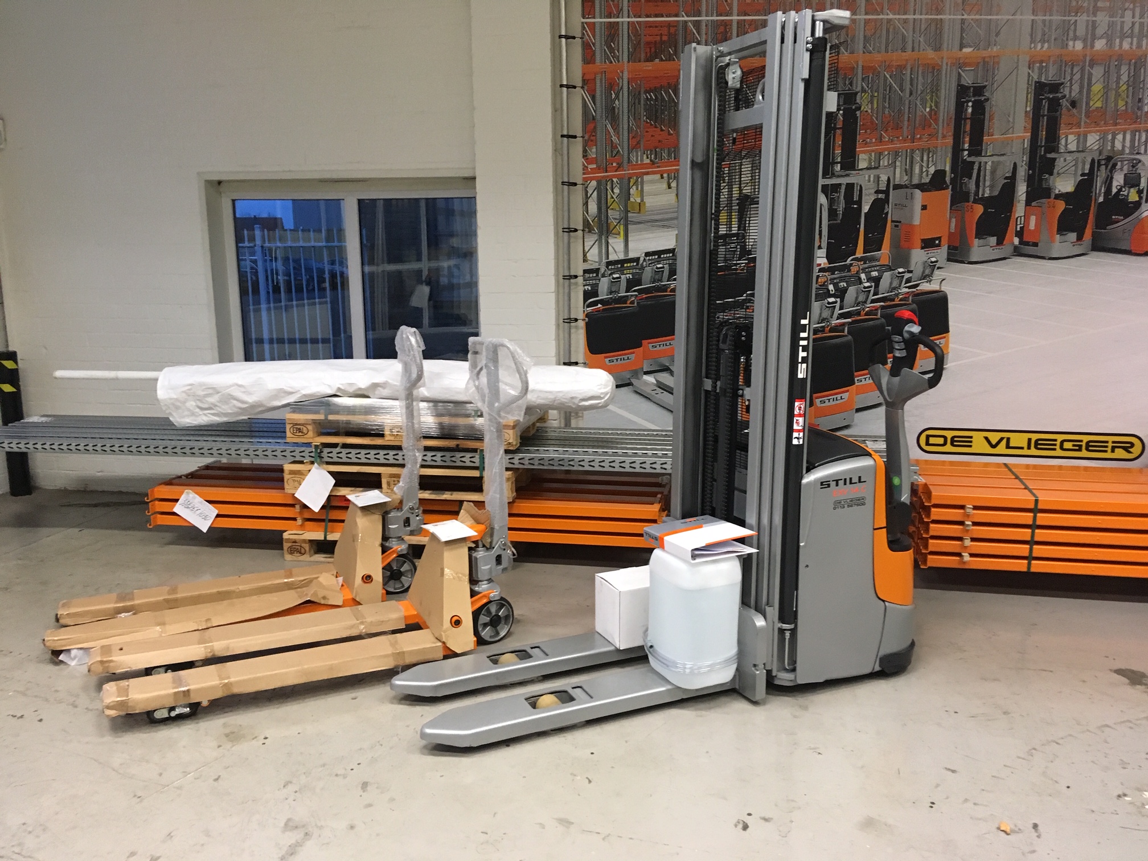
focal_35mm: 29
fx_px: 962
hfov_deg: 61.7
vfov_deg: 48.2
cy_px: 430
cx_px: 574
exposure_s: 1/33
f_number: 2.2
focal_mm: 4.15
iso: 200
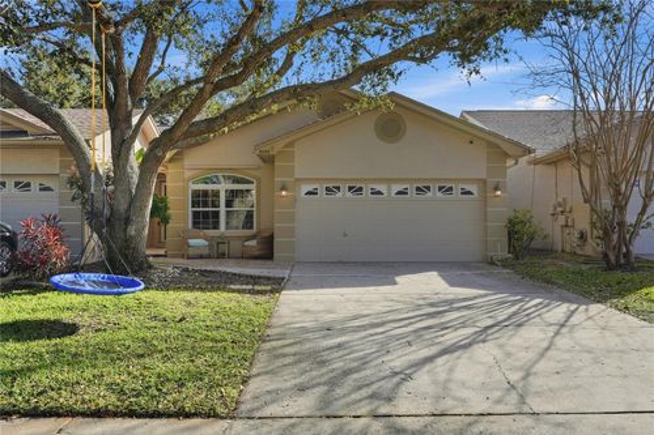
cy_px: 218
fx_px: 527
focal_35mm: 29
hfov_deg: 63.7
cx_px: 327
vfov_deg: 44.9
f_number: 9
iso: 80
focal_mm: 29
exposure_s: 1/3200
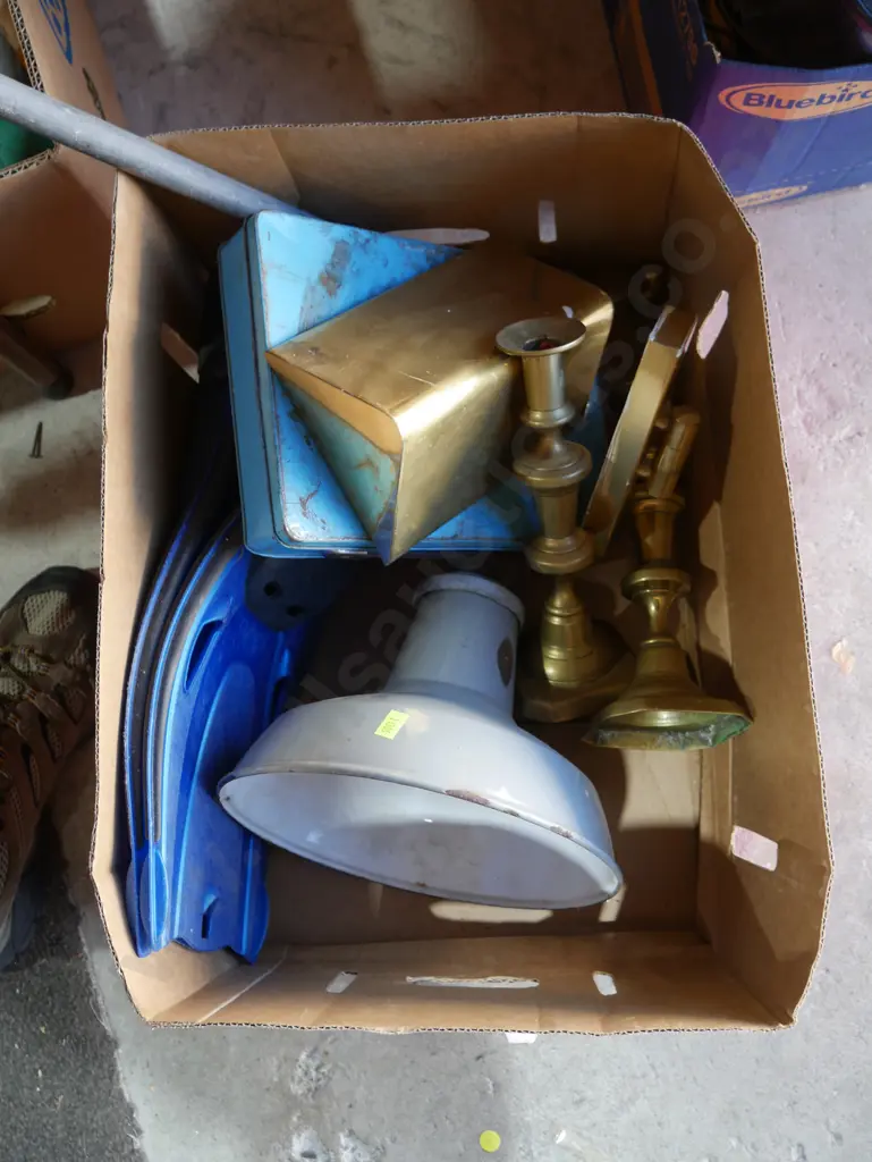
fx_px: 1141
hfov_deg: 41.8
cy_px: 581
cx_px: 436
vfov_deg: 53.9
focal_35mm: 34
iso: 320
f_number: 4
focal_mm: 17
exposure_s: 1/60
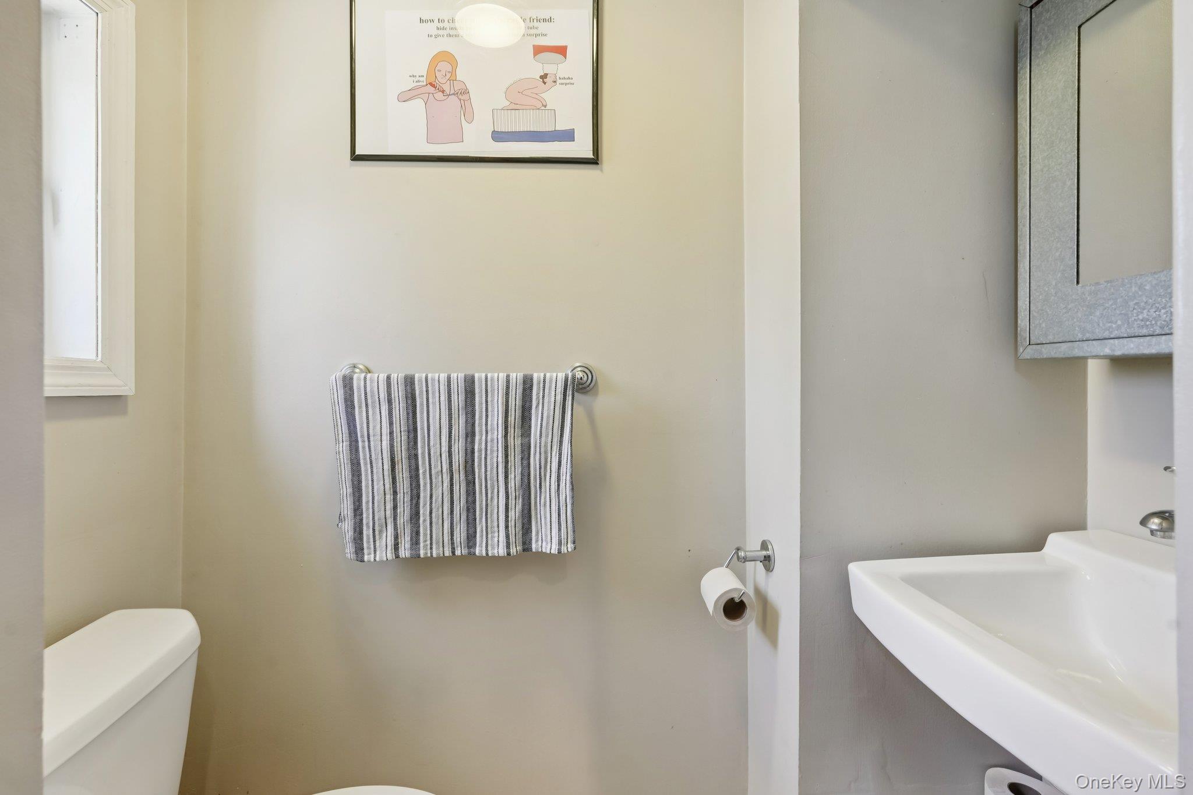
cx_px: 596
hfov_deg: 96.7
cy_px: 398
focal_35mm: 16
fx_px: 530
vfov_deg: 73.7
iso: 400
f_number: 8
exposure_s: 1/6
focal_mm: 16
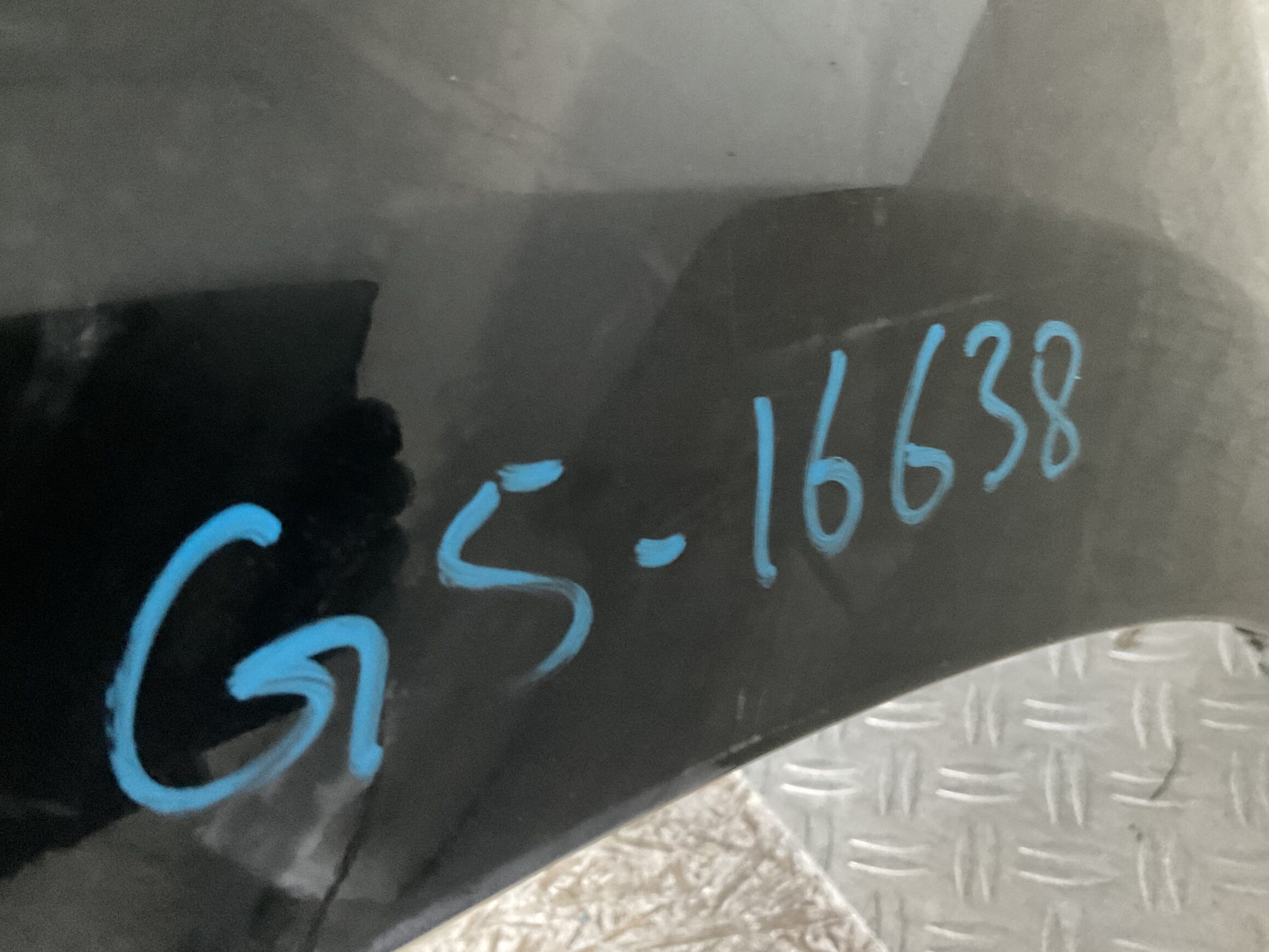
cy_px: 431
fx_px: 1173
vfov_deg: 44.1
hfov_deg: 56.7
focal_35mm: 32
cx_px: 582
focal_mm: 3
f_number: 1.8
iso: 640
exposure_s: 1/25
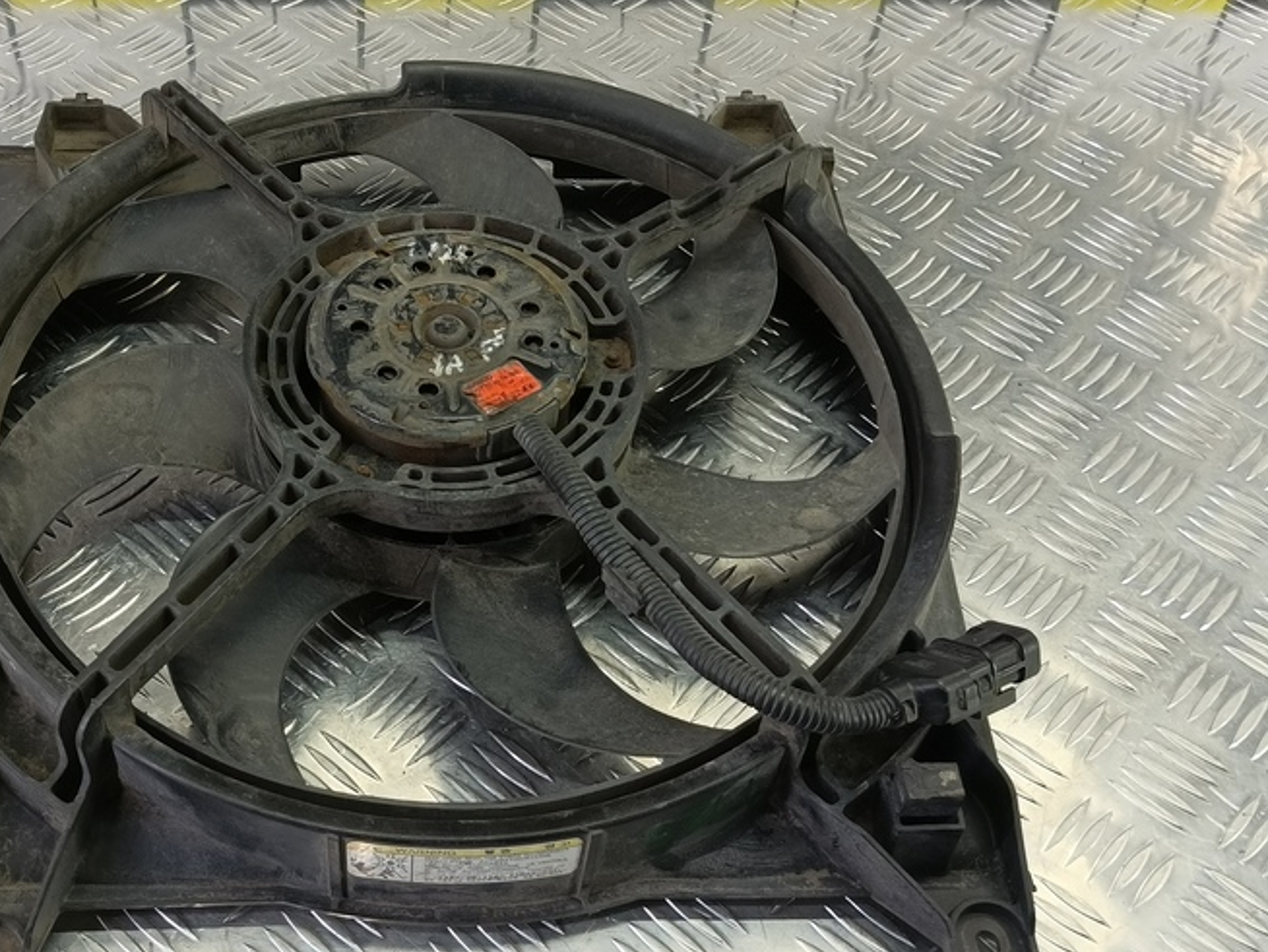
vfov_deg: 39.7
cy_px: 479
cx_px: 430
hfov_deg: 50.5
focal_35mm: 36
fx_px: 1319
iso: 145
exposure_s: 1/50
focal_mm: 4.11
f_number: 1.6
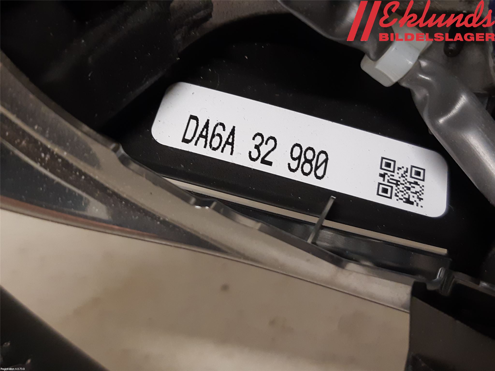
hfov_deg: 67.3
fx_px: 372
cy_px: 186
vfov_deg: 53.1
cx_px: 248
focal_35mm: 26
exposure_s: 1/50
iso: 200
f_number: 1.7
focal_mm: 3.93
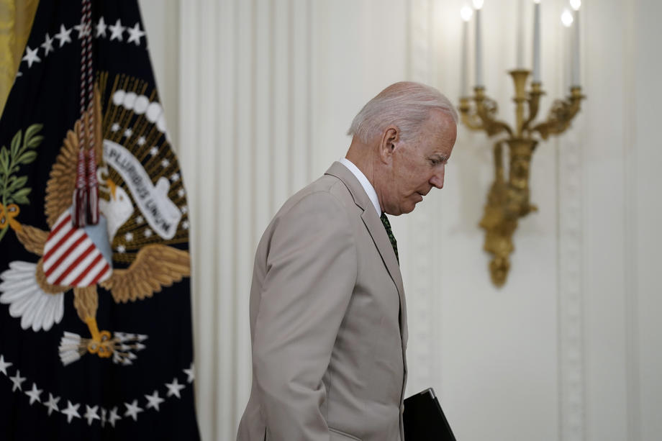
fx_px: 2684
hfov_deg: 14.1
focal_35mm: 146
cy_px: 220
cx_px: 331
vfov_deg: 9.4
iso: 2000
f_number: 2.8
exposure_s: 1/250
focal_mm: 146
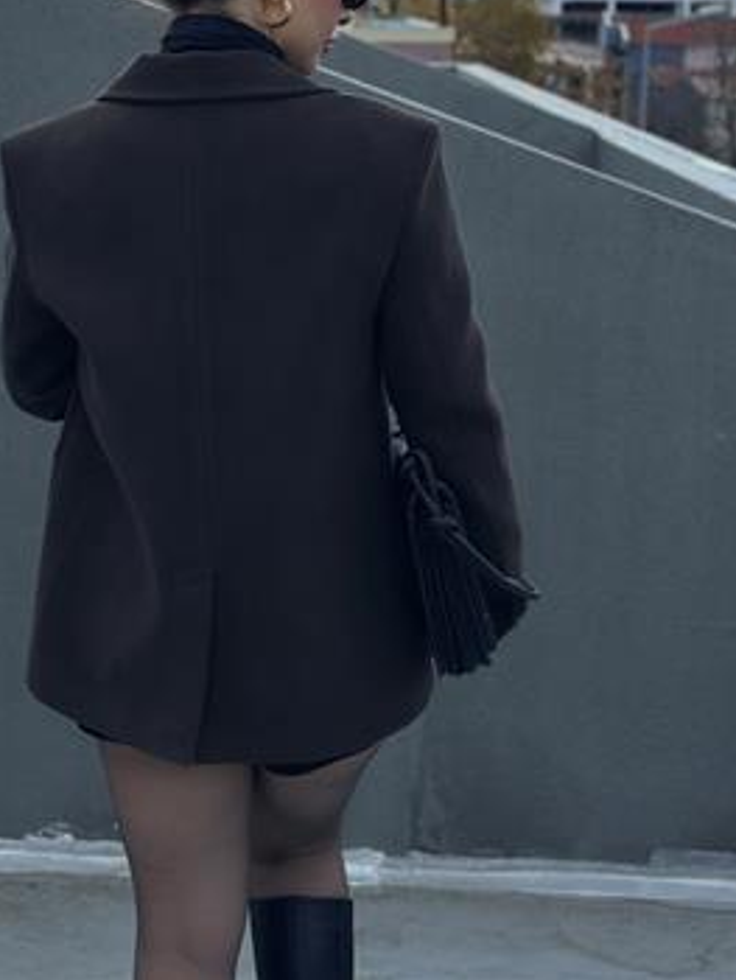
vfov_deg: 26.3
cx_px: 221
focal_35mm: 73
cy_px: 239
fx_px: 2067
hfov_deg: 20.1
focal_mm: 6.86
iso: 125
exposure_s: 1/60
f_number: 1.8
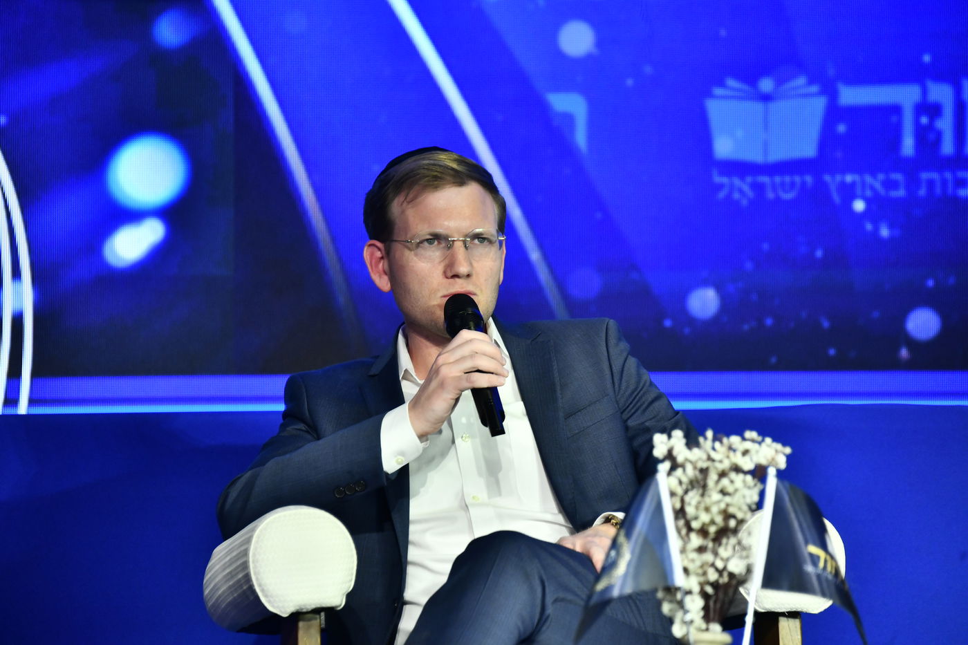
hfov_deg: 9.8
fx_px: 5646
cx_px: 484
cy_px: 322
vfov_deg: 6.5
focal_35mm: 210
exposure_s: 1/160
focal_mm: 210
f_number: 5.6
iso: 1250
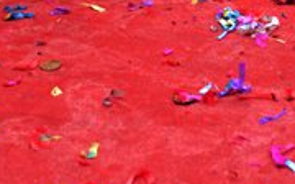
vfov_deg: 6.4
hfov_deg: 11.0
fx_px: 1526
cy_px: -325
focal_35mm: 190
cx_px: 48
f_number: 4.2
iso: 640
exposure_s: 1/400
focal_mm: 32
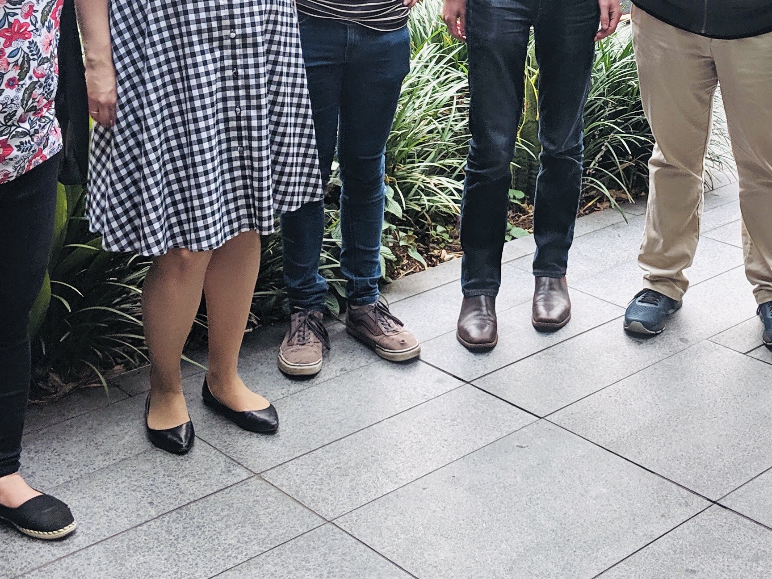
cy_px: 28
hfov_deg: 30.4
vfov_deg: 22.6
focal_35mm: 63
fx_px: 1405
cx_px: 546
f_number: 1.8
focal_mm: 4.44
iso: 61
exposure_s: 1/125
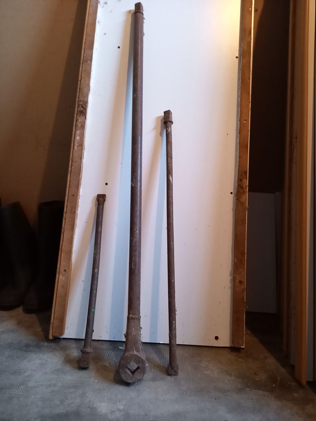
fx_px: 304
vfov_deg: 69.4
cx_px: 158
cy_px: 210
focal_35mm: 25
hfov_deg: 54.9
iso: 1250
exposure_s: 1/16.7
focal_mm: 4.65
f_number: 1.8
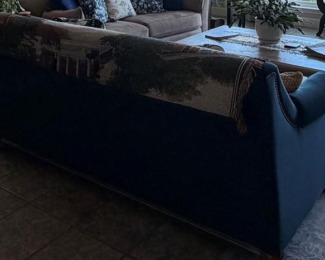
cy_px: -65
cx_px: 198
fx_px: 462
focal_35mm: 48
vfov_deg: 27.1
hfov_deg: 38.6
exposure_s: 1/120
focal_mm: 2.22
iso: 125
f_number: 2.2
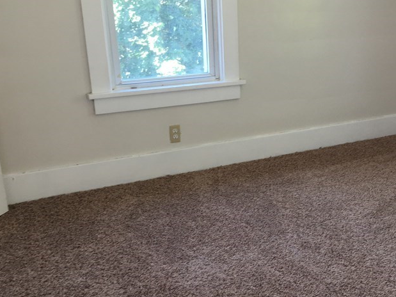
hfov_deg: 38.7
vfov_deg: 30.1
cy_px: 195
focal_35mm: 48
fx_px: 549
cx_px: 294
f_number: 2.2
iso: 32
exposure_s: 1/30
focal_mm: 4.15
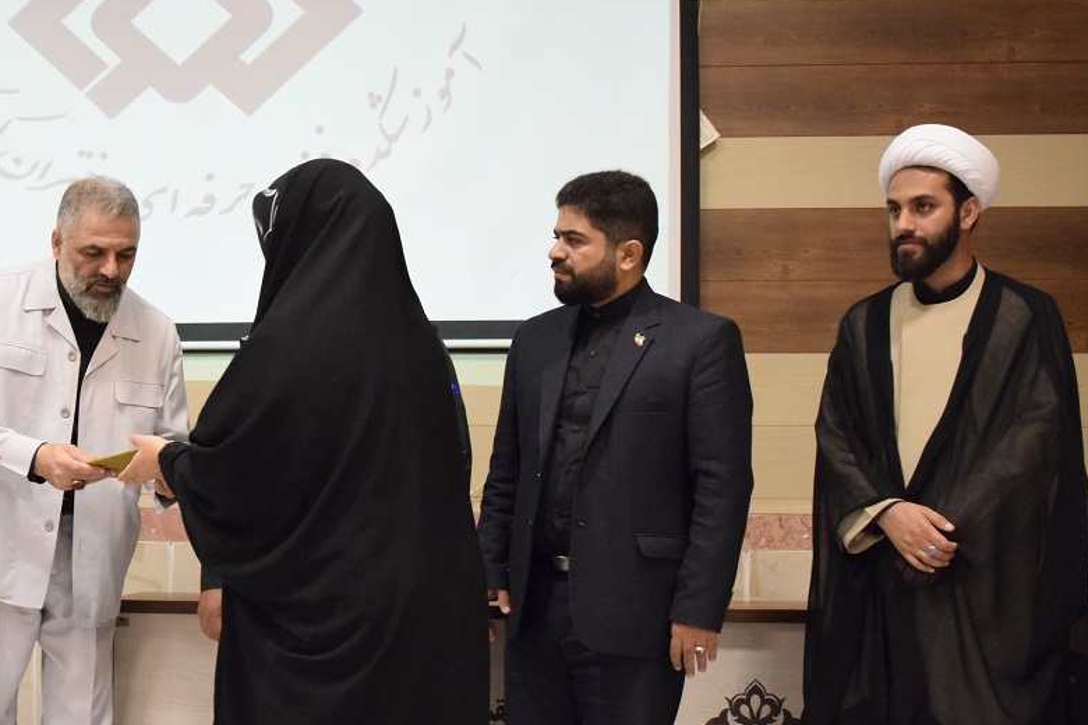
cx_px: 223
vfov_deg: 26.8
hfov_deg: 38.2
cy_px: 507
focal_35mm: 50
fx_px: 1511
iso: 5000
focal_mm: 20
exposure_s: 1/100
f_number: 5
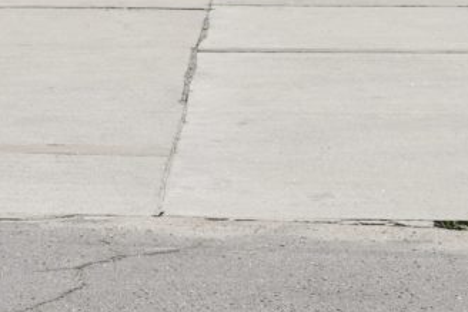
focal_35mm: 258
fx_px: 3350
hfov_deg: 7.8
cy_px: -98
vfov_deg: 5.3
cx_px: -241
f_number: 9
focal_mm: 55
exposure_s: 1/200
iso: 100
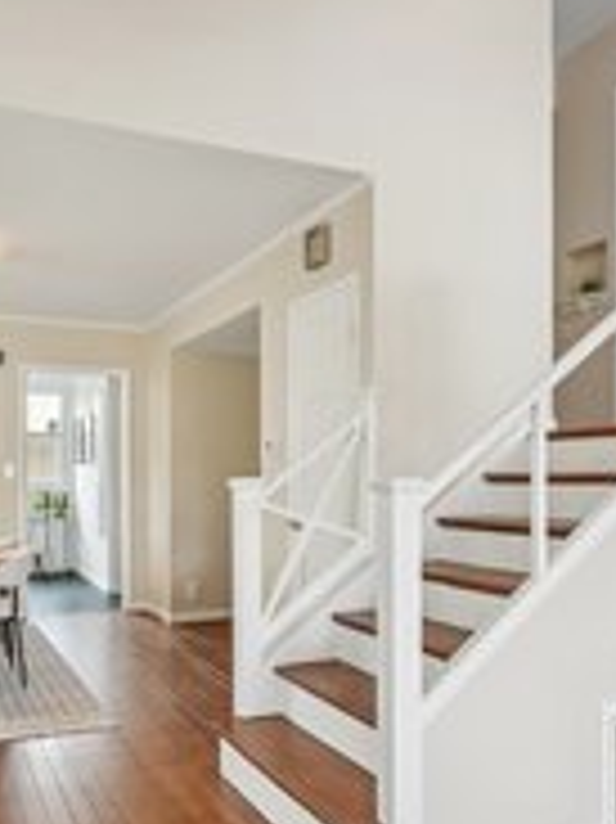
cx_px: 286
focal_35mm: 32
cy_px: 482
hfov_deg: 44.1
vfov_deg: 56.5
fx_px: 760
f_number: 8
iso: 640
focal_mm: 14
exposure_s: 1/80
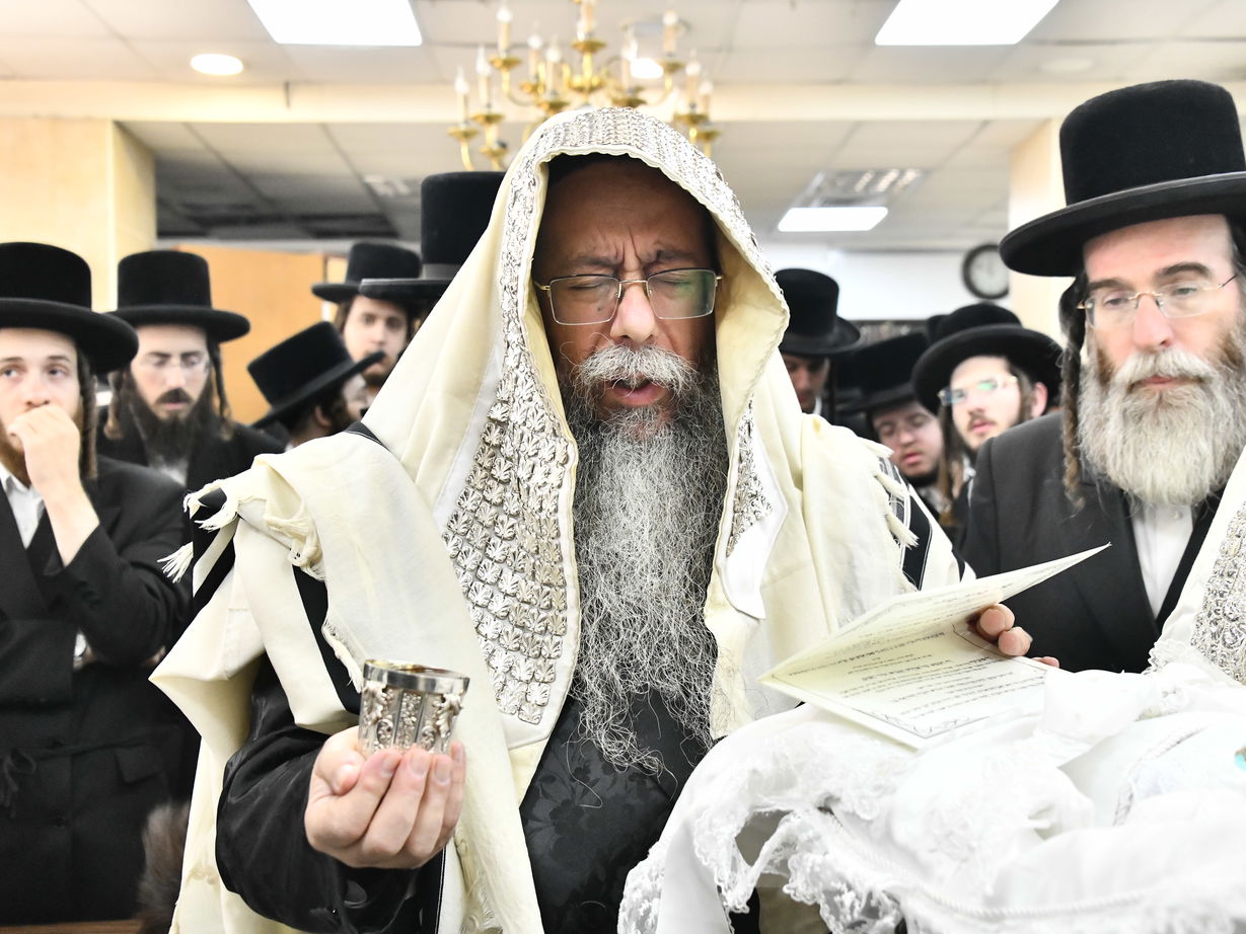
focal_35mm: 46
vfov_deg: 31.5
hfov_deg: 41.2
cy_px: 464
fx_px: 1656
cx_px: 629
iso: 4000
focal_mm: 42
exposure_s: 1/200
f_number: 5.6
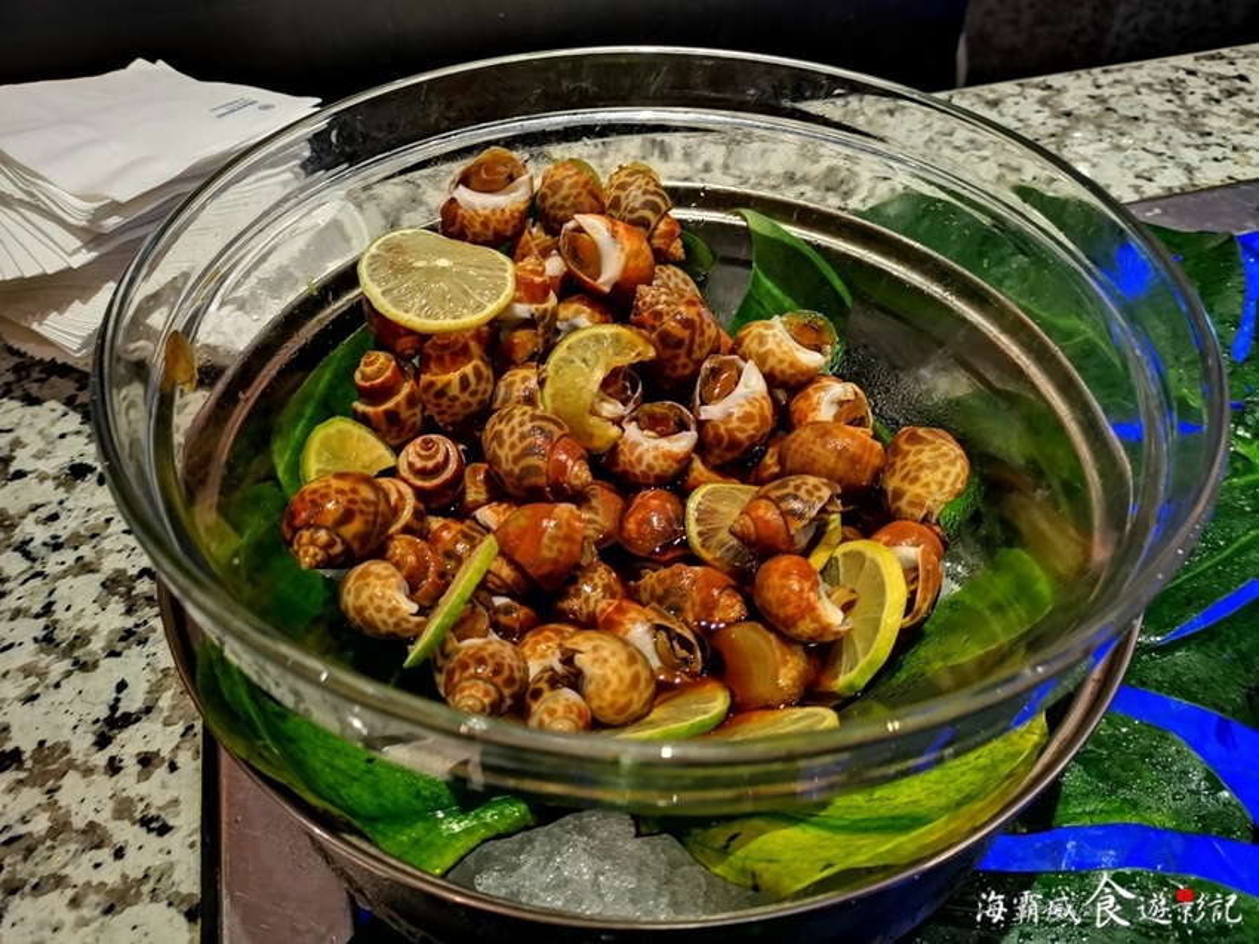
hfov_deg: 65.3
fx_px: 982
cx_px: 630
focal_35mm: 27
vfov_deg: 51.3
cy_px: 472
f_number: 1.8
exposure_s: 4
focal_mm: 3.95
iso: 400
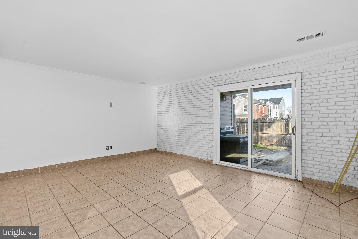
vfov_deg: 73.7
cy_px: 120
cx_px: 179
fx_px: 159
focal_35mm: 16
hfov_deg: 96.7
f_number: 8
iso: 400
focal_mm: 16
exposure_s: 1/1250
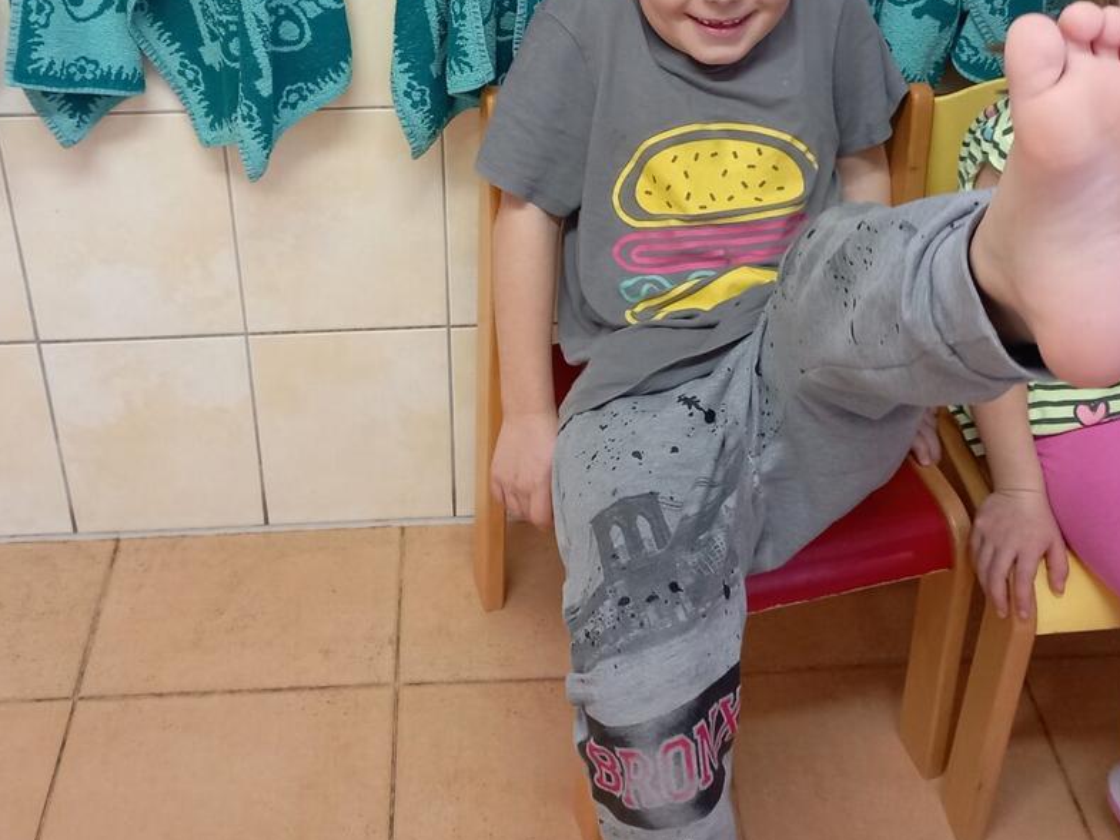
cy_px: 171
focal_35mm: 46
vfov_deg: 30.8
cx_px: 554
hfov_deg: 41.2
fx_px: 1489
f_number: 1.8
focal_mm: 4
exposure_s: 1/33.3
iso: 200
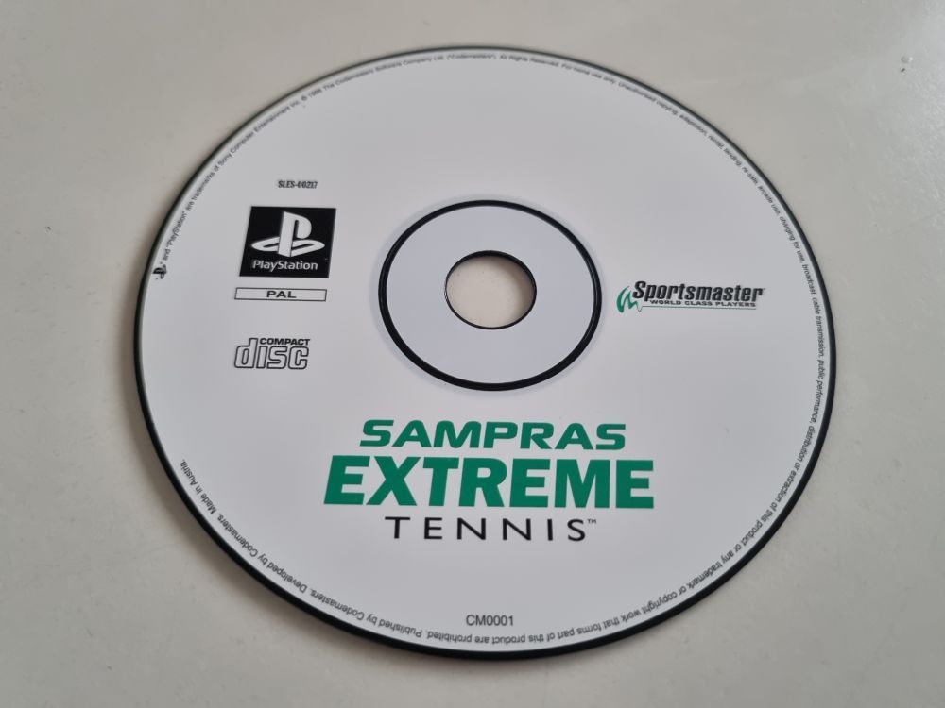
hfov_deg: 67.3
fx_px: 710
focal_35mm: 26
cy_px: 354
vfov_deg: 53.1
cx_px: 472
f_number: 1.8
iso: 500
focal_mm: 5.4
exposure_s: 1/50
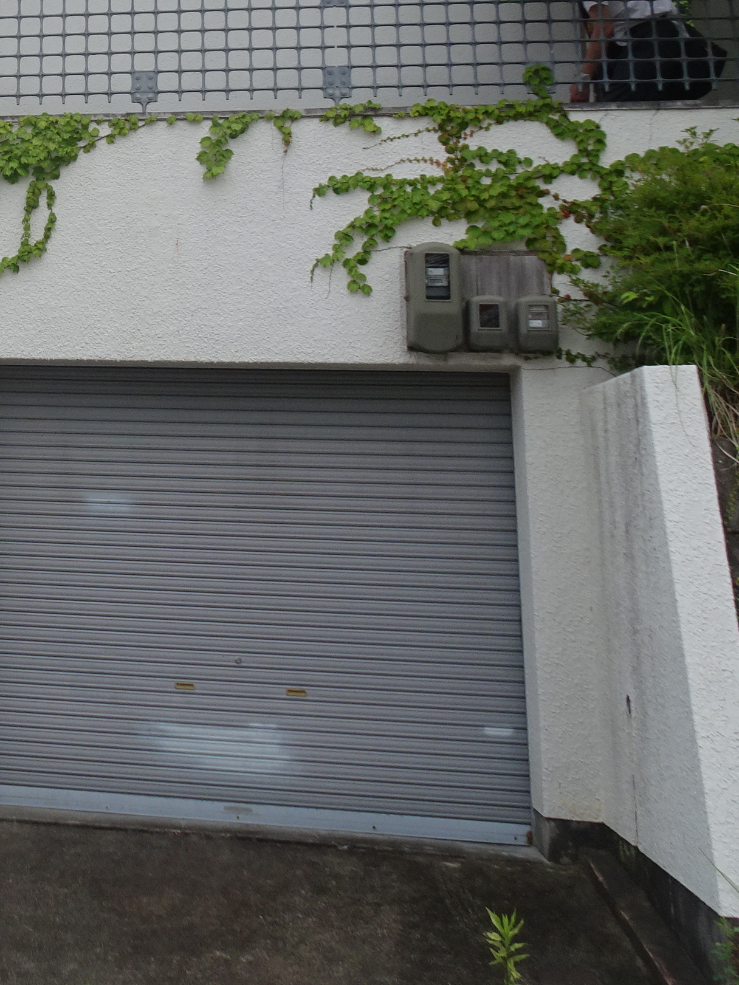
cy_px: 181
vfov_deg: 34.3
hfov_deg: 24.7
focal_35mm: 54
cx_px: -129
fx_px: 1537
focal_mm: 4.1
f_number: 3.5
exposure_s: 1/640
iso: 80
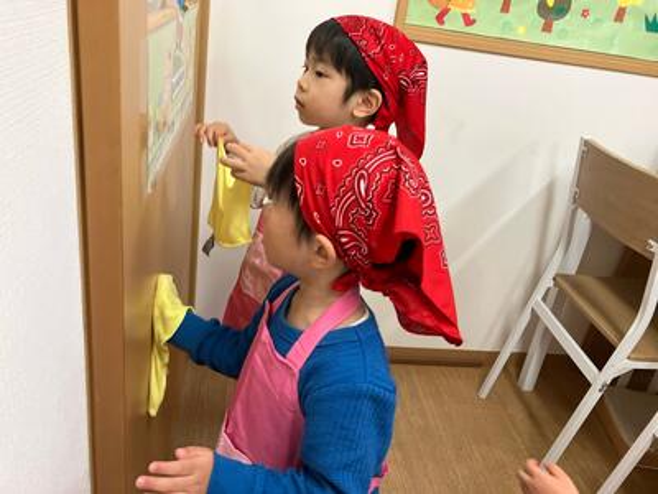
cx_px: 329
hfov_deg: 63.4
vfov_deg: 49.7
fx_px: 532
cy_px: 247
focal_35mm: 28
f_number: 1.8
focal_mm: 3.99
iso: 160
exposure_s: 1/50
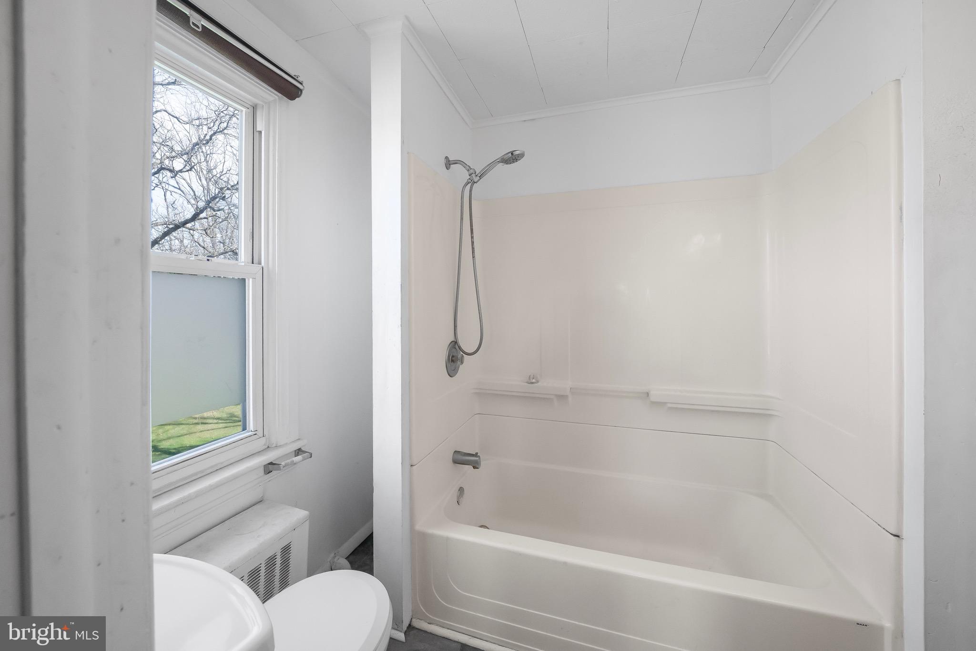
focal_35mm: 13
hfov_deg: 108.3
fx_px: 352
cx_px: 488
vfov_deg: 85.4
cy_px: 326
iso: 2500
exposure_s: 1/60
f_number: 9
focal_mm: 13
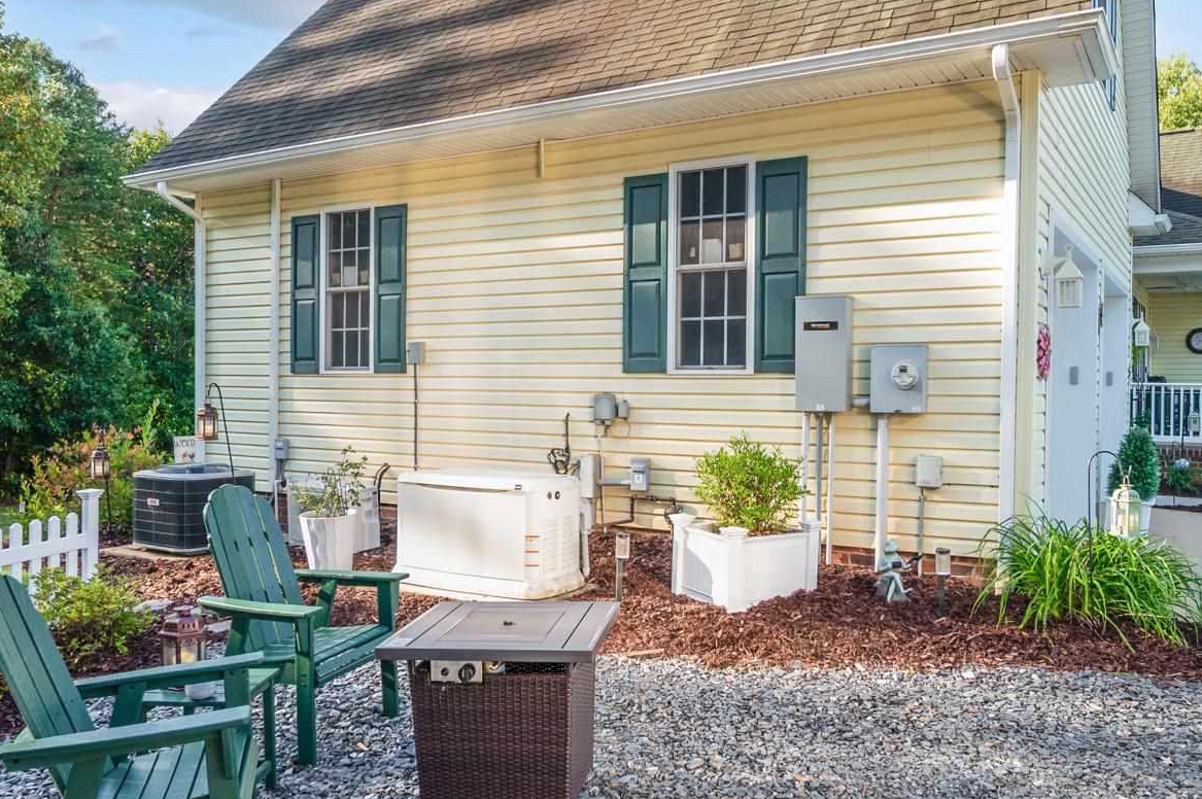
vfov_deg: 43.5
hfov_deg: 62.0
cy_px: 391
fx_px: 1001
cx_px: 590
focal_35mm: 30
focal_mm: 14
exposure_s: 1/1000
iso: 800
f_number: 4
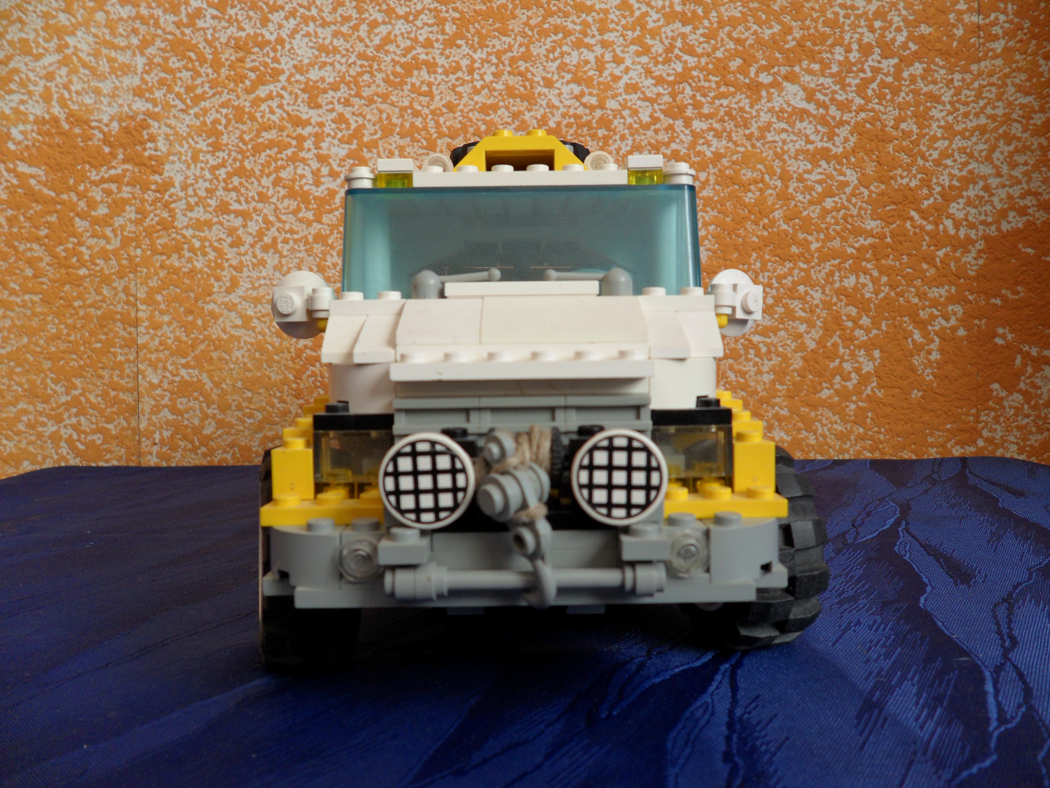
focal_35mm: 27
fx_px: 819
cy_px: 394
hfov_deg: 65.3
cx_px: 525
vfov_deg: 51.4
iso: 80
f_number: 3.5
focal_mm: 4.9
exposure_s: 1/45
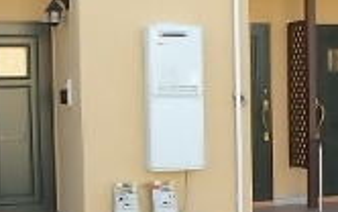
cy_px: 145
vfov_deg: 15.2
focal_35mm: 86
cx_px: 228
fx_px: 793
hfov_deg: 23.9
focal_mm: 3.7
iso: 125
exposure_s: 1/200
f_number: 3.5
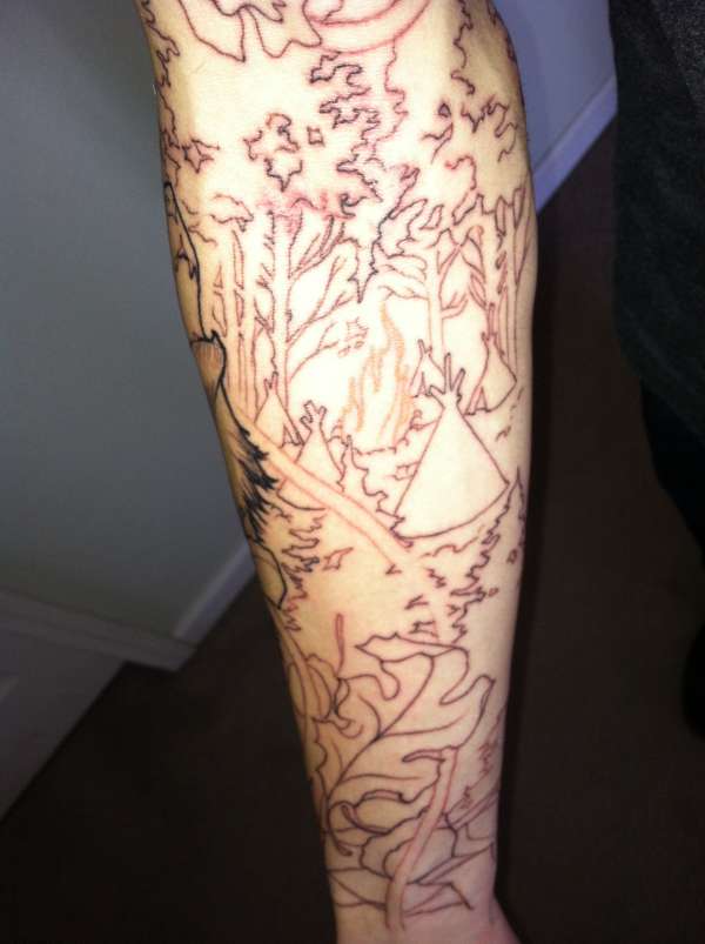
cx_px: 352
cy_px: 472
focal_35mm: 35
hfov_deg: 40.6
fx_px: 953
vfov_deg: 52.7
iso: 80
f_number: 2.8
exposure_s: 1/26
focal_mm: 3.85
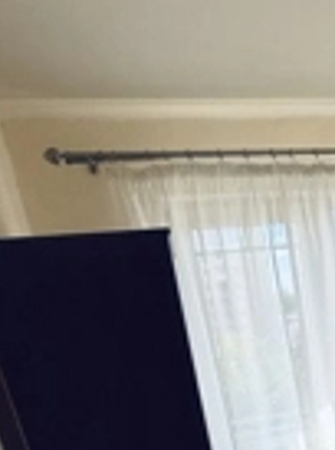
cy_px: 499
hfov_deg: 31.3
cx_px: 365
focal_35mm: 41
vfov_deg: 37.9
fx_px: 532
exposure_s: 1/372
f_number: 2.2
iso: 64
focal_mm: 2.22
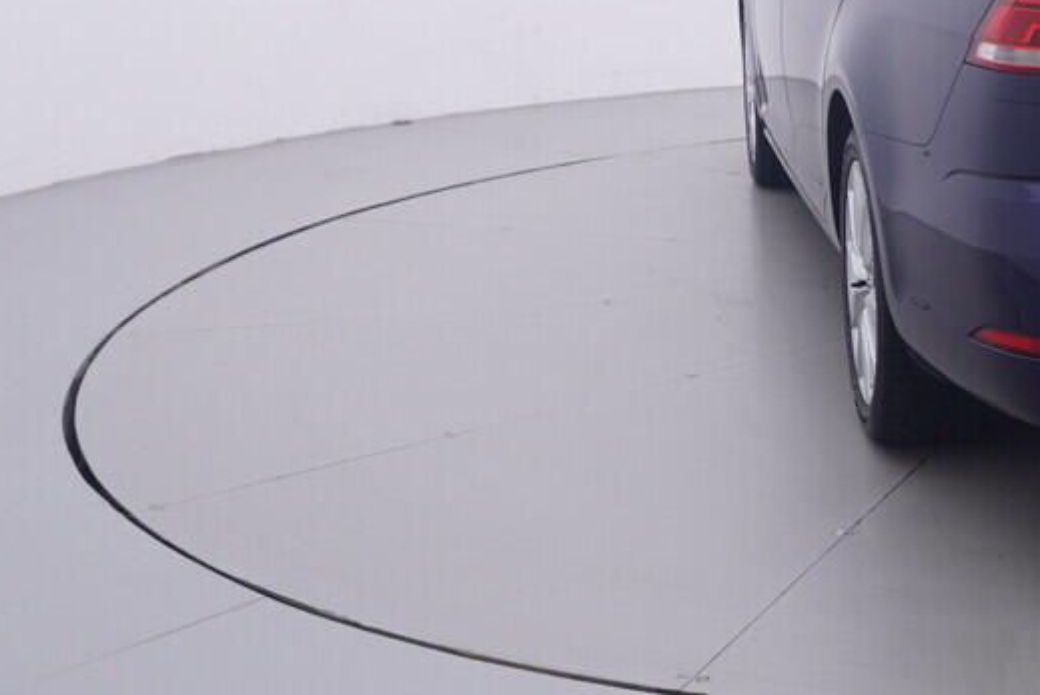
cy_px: 312
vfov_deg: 21.8
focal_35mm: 62
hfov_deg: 29.7
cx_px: 1078
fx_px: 1804
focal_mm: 15
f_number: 5
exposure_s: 1/80
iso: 200
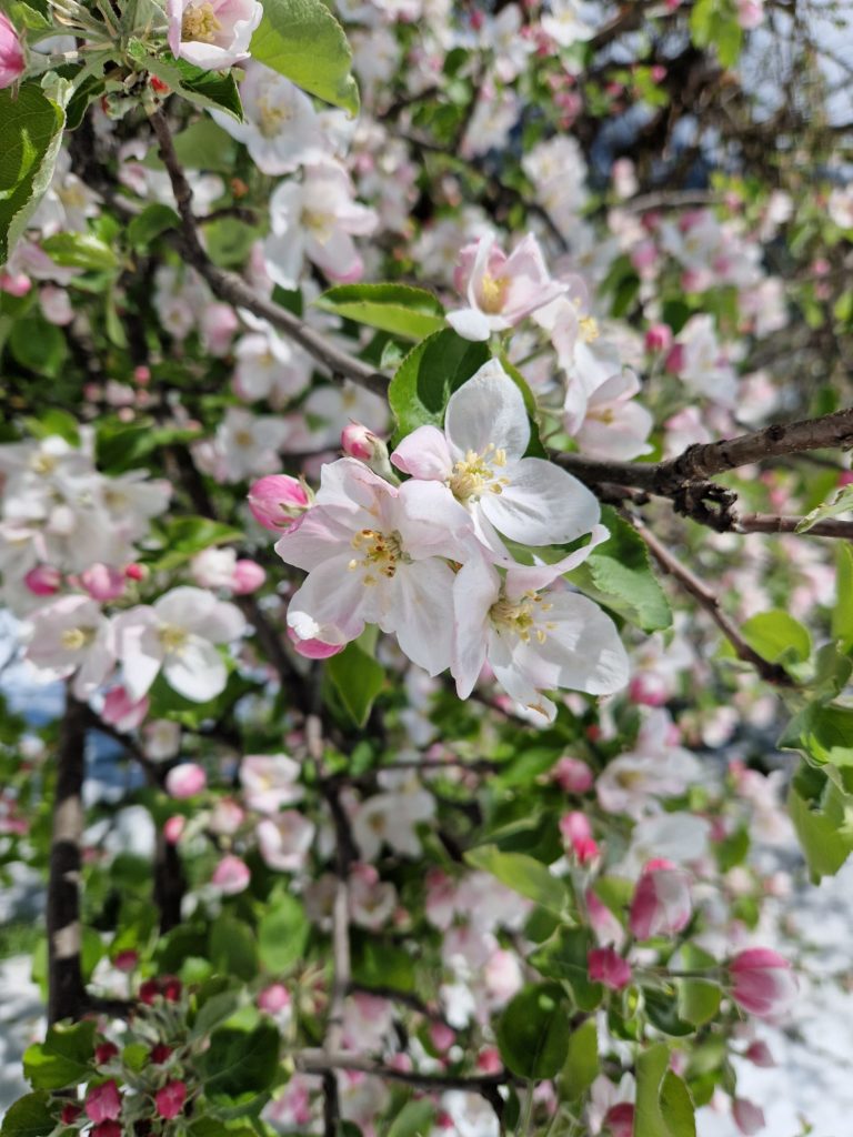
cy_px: 568
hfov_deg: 58.9
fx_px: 756
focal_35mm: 23
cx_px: 426
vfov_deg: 73.9
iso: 50
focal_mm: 5.4
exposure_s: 1/23256
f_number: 1.8
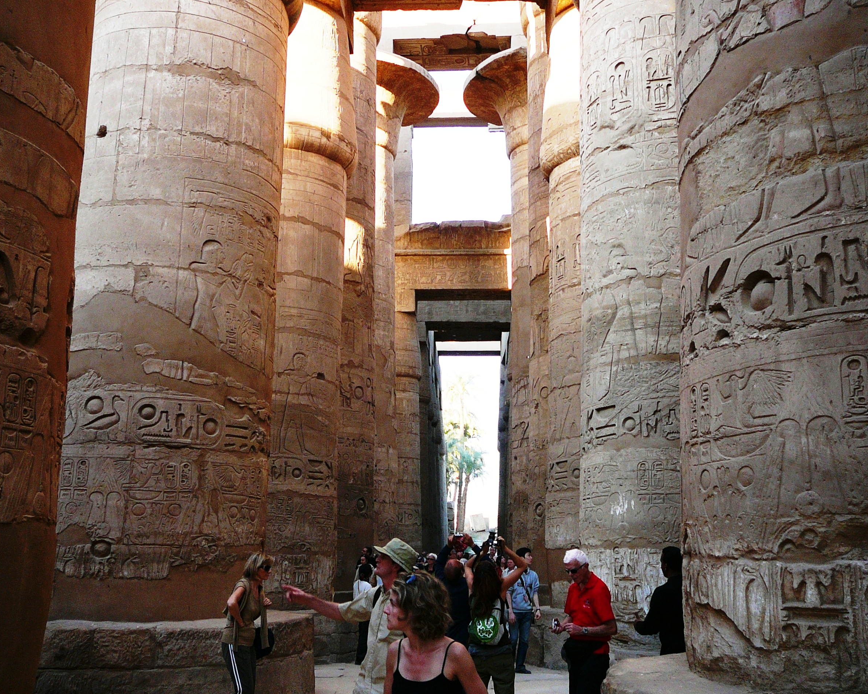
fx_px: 950
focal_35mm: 37
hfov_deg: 49.1
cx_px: 460
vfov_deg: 40.1
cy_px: 347
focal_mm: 5.2
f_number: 2.8
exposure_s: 1/125
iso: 80
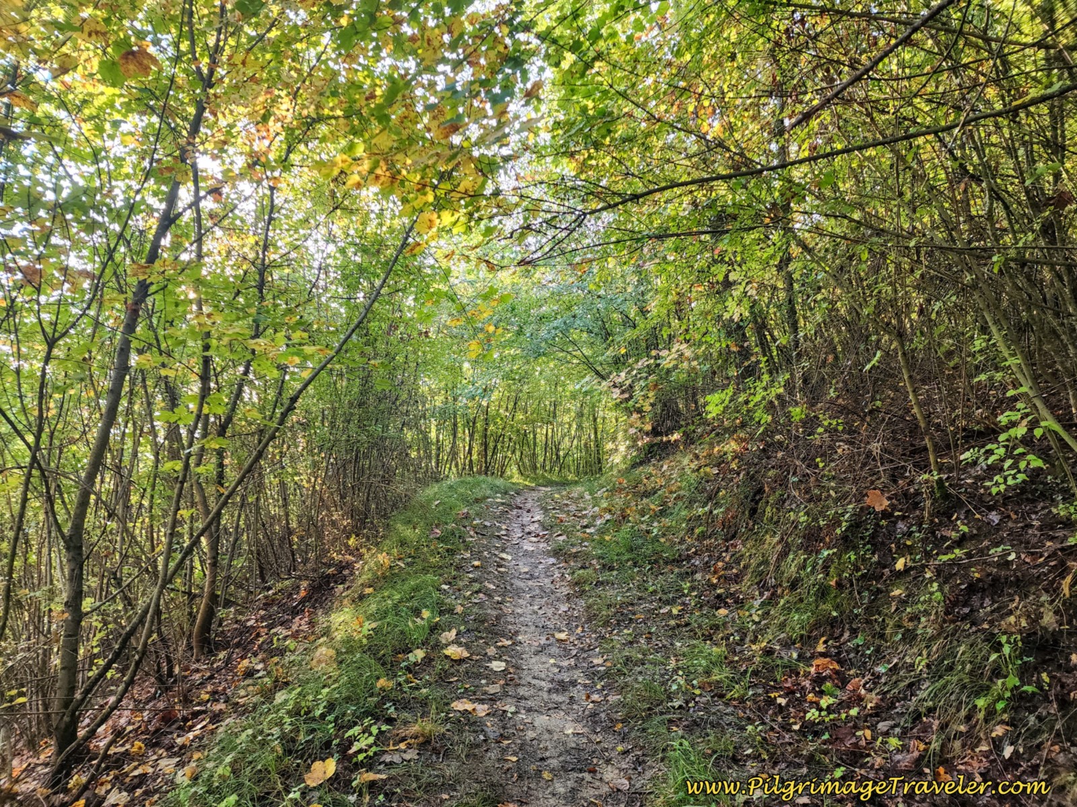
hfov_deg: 73.9
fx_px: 716
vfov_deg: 58.9
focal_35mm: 23
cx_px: 538
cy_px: 404
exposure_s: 1/180
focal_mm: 6.4
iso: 200
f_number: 1.8
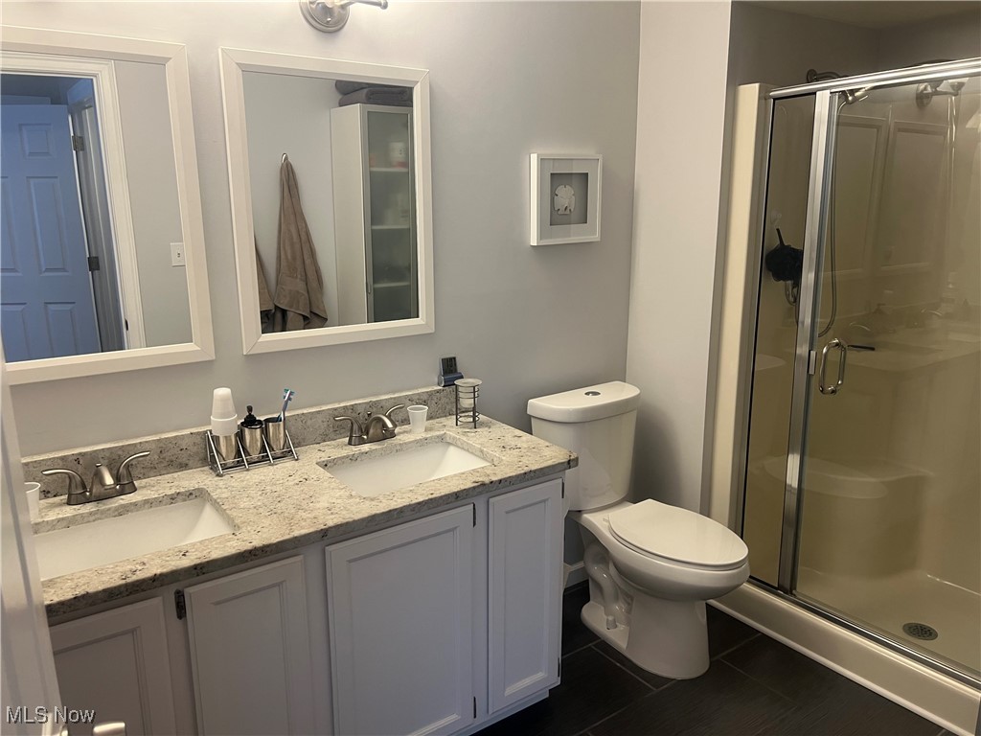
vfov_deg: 53.1
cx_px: 490
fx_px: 737
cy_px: 368
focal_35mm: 26
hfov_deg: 67.3
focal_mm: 5.7
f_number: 1.5
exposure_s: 1/60
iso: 80
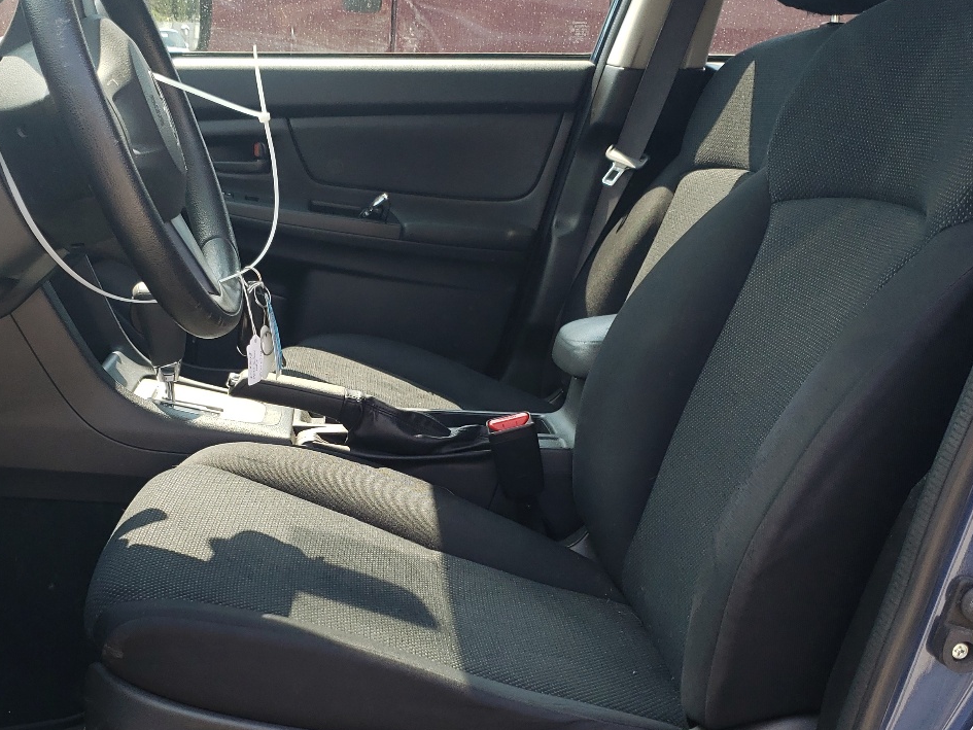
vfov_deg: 32.8
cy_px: 414
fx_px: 1237
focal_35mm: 44
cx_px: 383
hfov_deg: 42.7
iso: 50
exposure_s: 1/435
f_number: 1.5
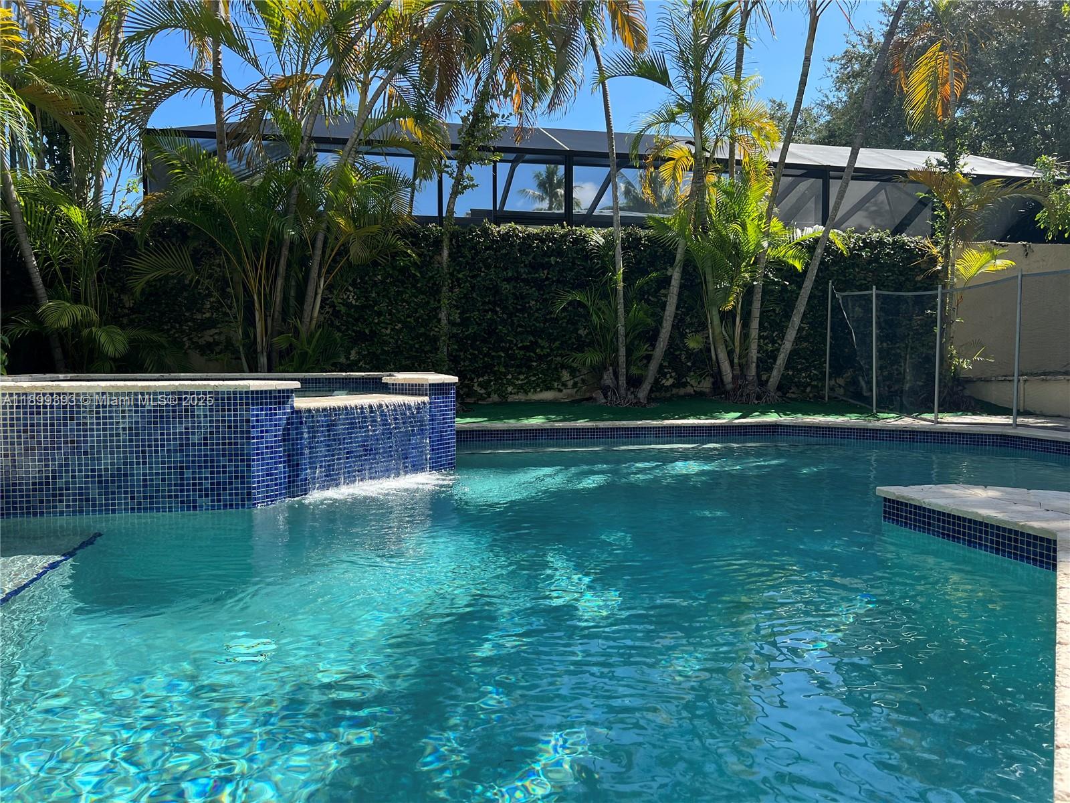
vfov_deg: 53.1
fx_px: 804
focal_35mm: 26
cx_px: 535
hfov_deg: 67.3
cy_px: 402
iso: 50
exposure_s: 1/1553
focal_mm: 5.7
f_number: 1.5
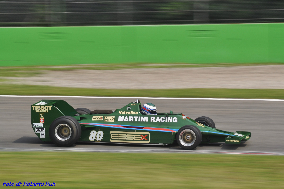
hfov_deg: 4.6
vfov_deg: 3.0
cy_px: 94
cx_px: 142
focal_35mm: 450
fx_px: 3546
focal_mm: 300
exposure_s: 1/125
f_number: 14
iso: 200
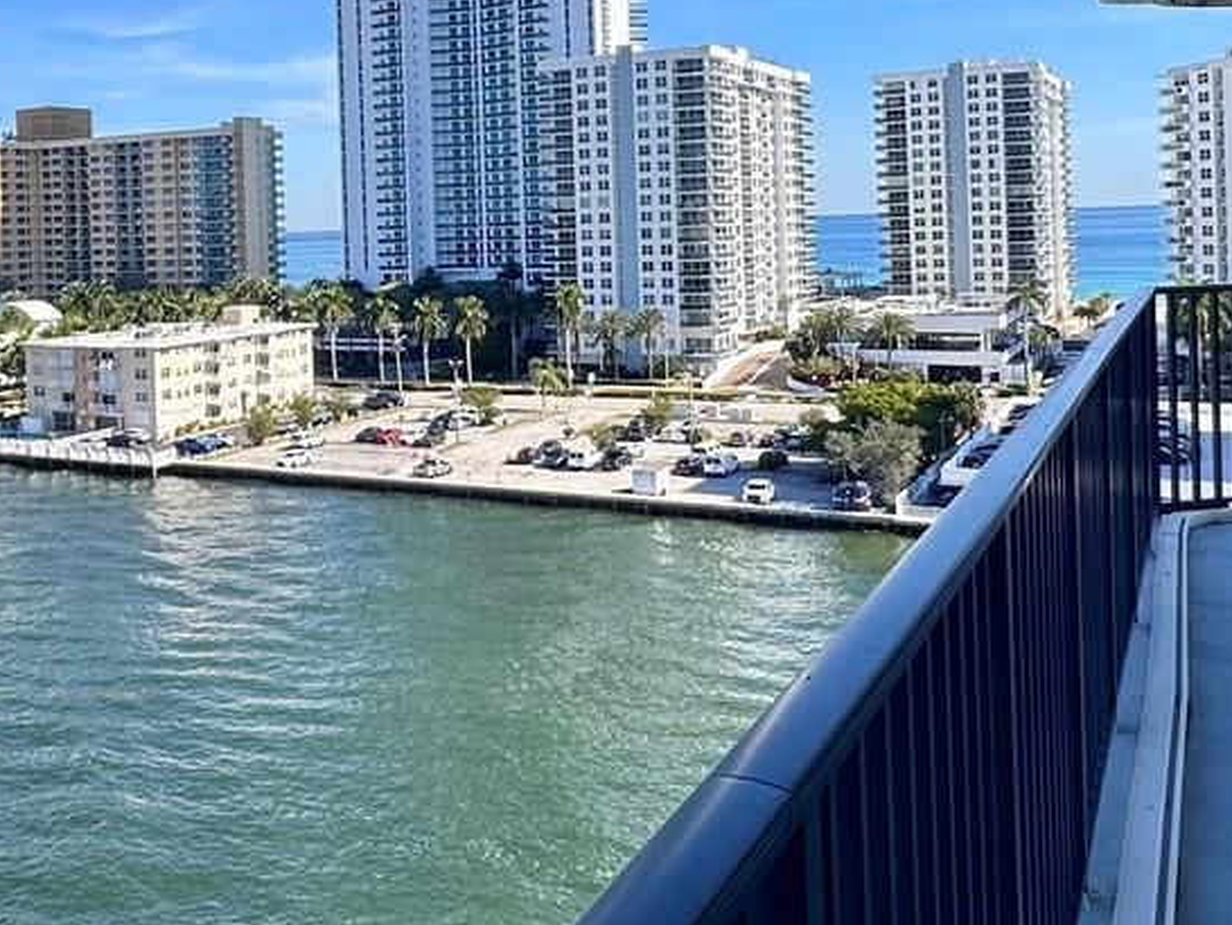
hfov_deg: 43.4
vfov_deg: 34.4
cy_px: 226
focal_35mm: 41
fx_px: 1460
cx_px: 232
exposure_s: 1/831
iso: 40
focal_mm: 2.22
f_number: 2.2
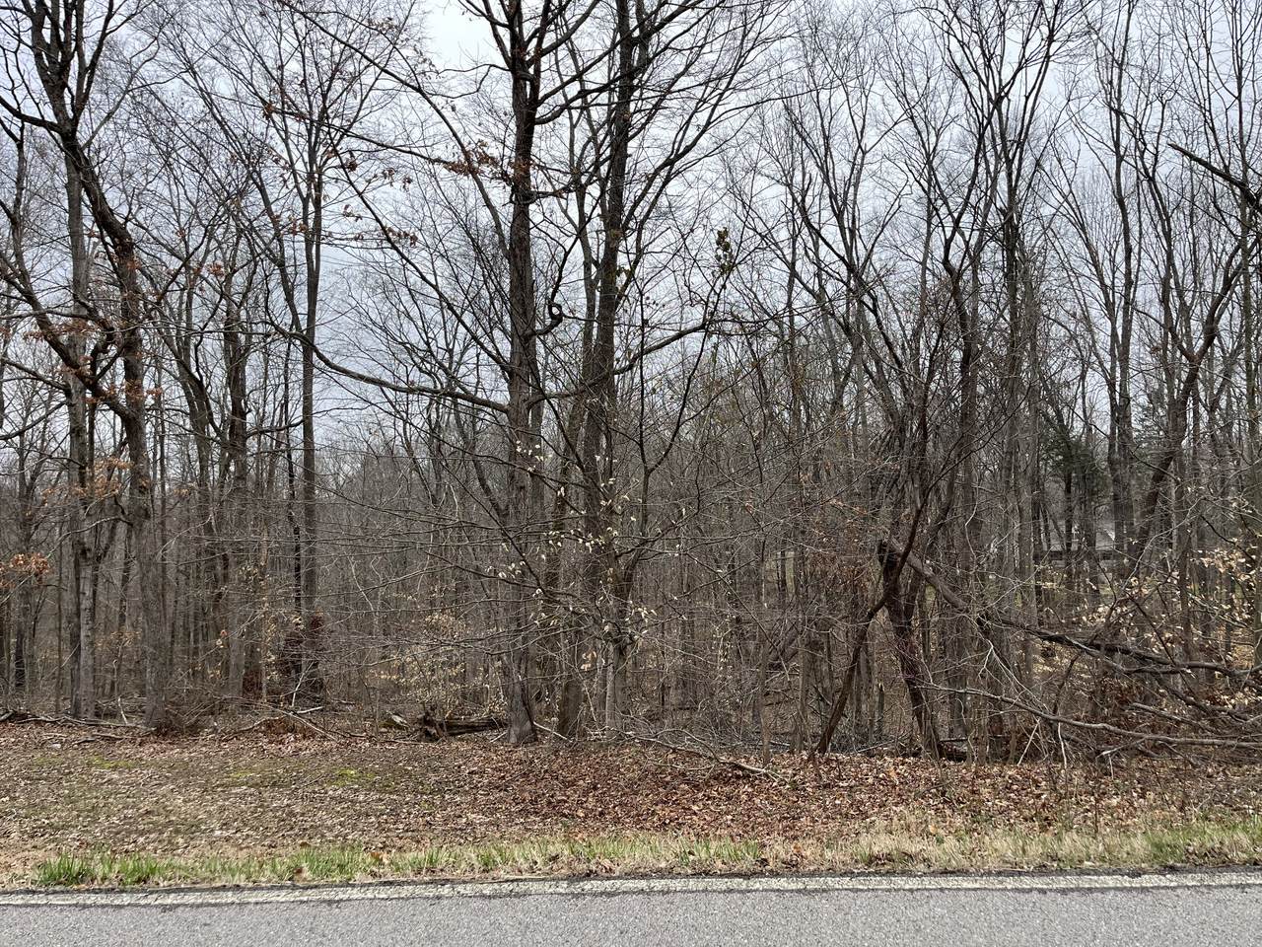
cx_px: 631
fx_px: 948
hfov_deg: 67.3
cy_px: 474
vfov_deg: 53.1
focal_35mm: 26
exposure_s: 1/1018
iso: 50
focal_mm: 5.1
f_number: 1.6
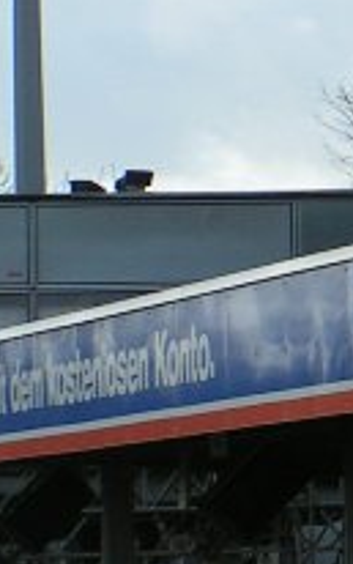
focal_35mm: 445
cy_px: -159
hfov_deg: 2.9
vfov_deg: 4.7
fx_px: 6840
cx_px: 936
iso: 50
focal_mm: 16.6
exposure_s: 1/320
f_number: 5.6
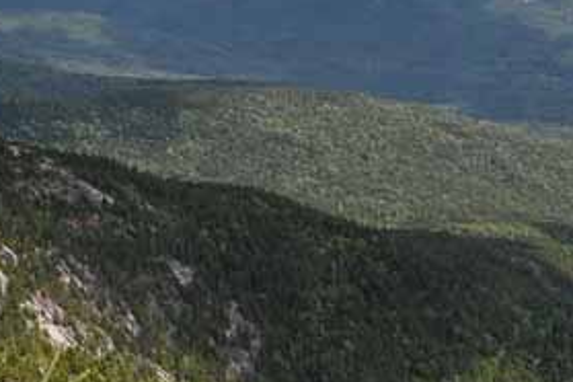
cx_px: 265
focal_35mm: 132
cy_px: -133
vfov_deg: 10.2
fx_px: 2101
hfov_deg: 15.5
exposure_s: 1/1000
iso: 100
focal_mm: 46
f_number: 5.6
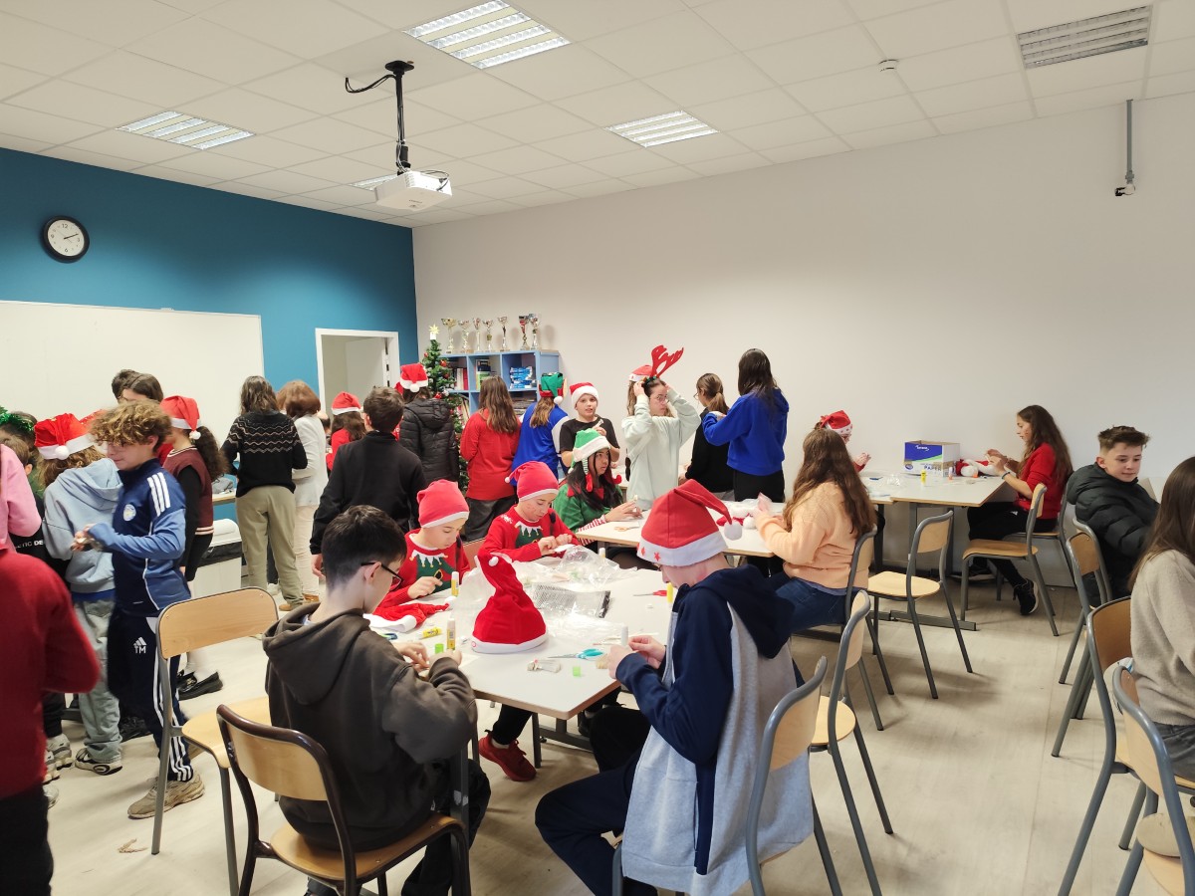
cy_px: 448
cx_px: 598
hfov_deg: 73.9
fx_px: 794
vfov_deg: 58.9
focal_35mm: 23
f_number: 1.65
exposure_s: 1/50
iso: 400
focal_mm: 6.14
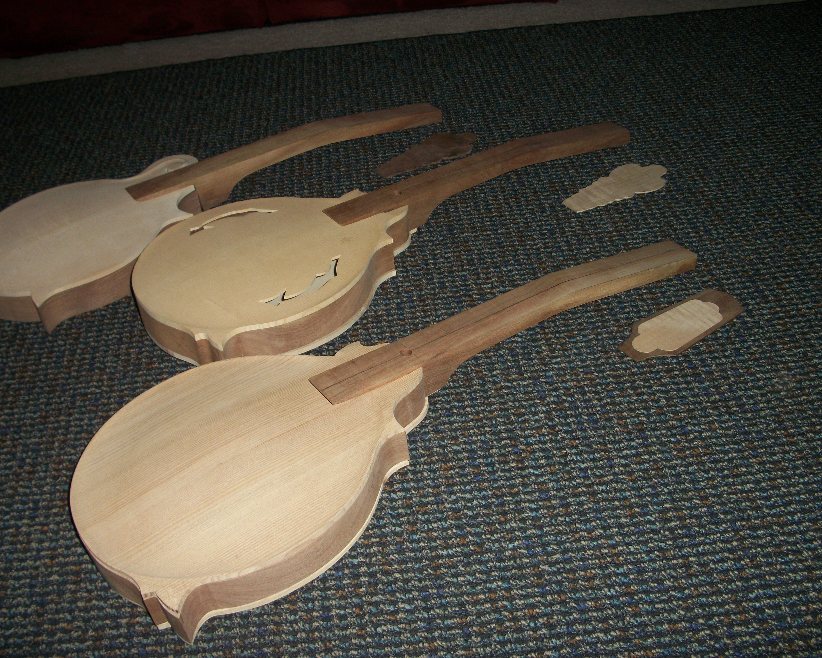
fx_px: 900
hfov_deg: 49.0
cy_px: 333
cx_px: 383
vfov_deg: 40.1
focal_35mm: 37
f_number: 3.1
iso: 80
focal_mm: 6.3
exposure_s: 1/60
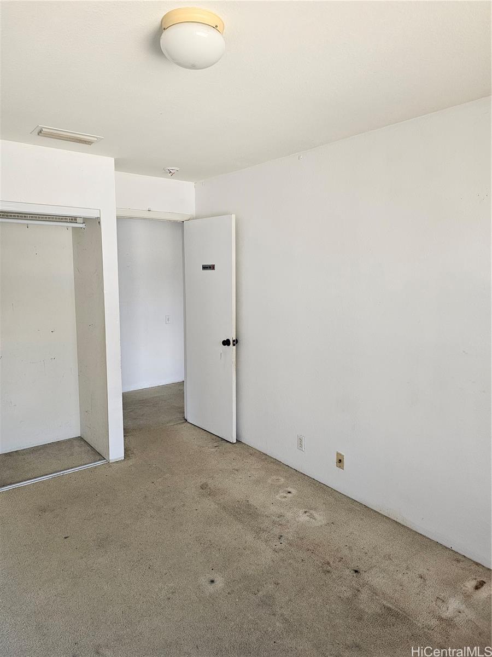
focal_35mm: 23
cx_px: 246
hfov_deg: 58.9
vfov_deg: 73.9
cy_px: 328
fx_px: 436
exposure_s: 1/359
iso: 320
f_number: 1.7
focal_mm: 6.3
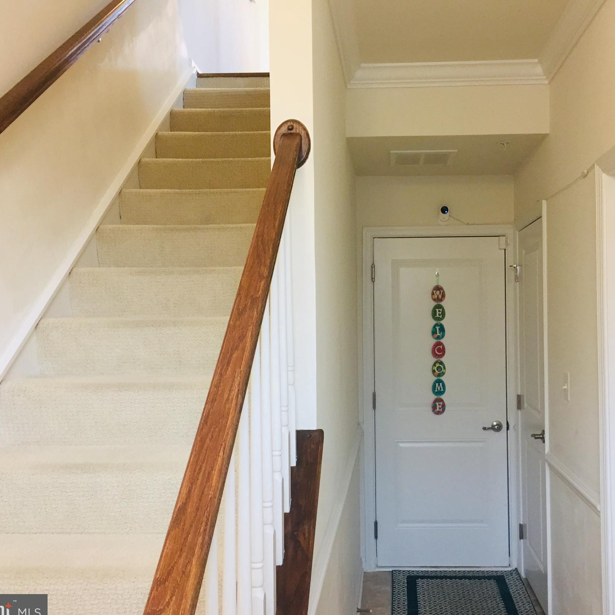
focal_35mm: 35
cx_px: 365
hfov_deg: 47.0
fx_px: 704
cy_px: 313
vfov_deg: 47.2
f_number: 2.2
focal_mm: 4.15
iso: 100
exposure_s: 1/30
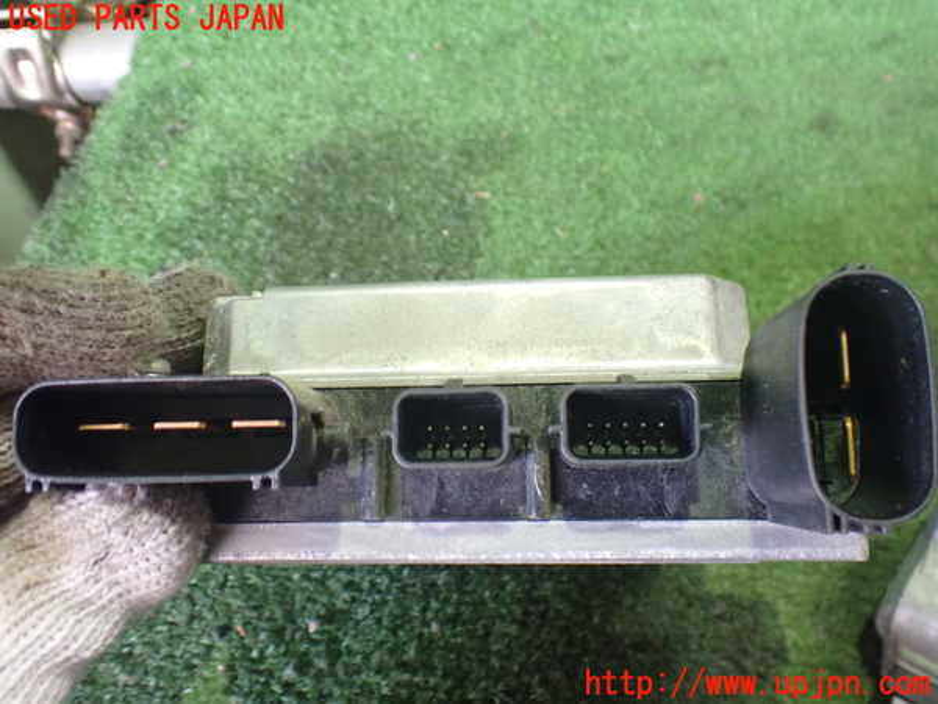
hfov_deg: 60.0
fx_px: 813
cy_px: 352
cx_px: 469
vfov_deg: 46.8
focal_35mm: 30
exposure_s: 1/30
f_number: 2.3
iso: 800
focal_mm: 5.4
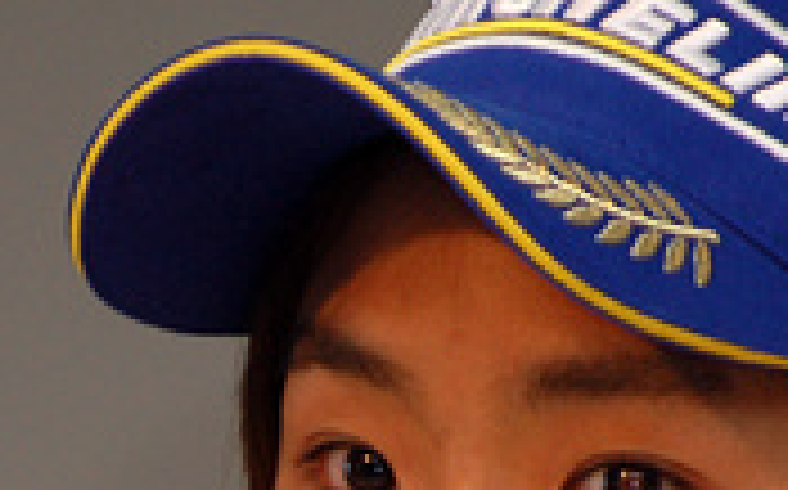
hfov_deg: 1.7
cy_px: 719
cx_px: 144
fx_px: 27055
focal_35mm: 1261
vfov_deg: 1.0
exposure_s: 1/60
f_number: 5.6
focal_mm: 200
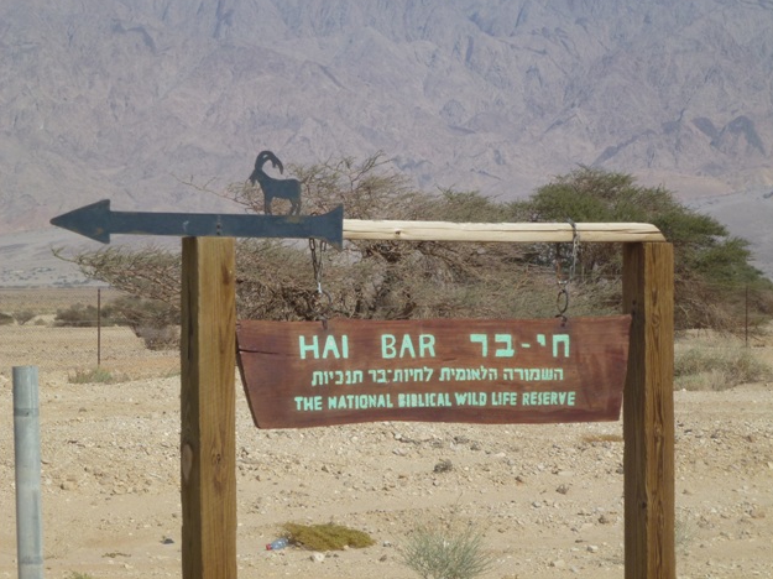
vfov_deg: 11.9
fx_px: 2767
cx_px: 395
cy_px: 283
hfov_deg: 15.9
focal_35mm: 124
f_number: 5.1
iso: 100
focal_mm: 21.7
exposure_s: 1/1000
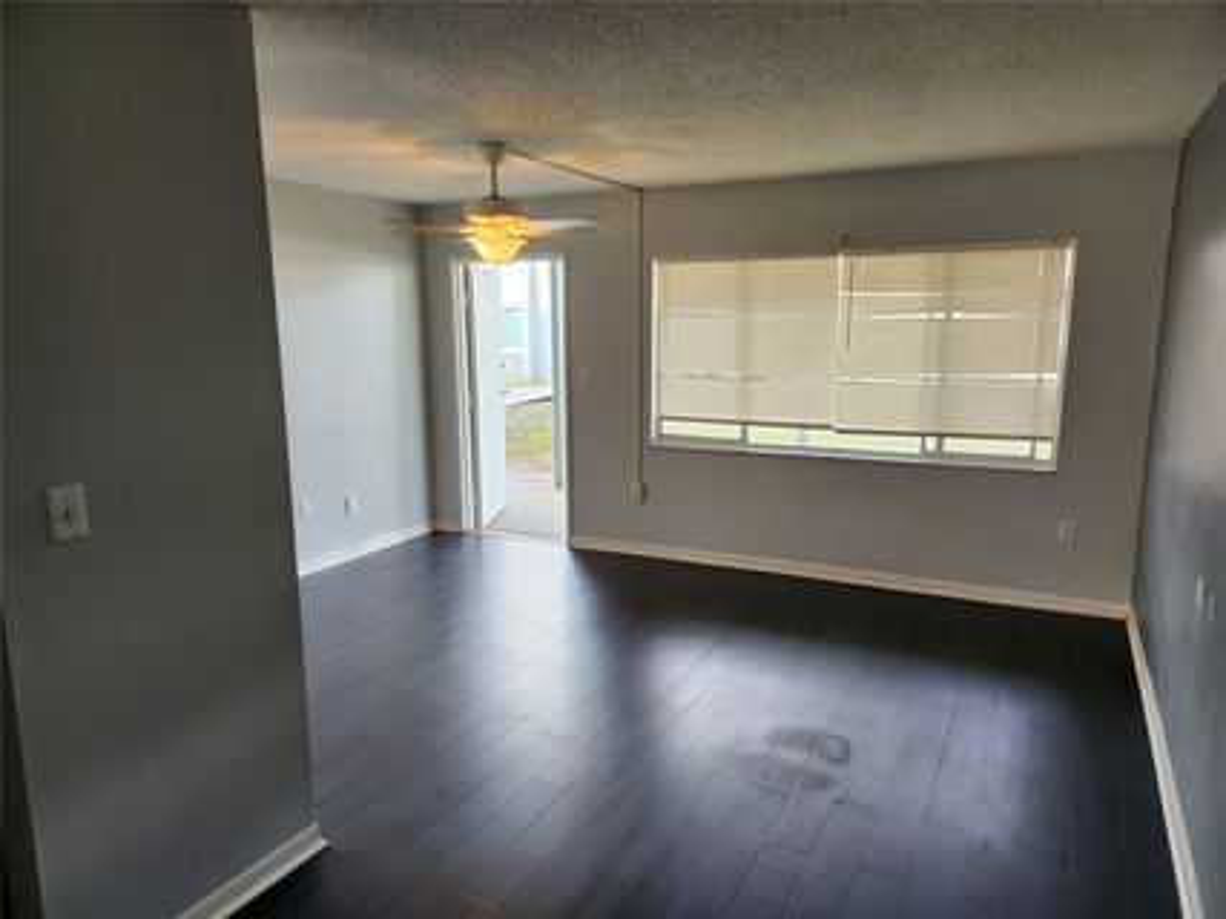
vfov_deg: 56.8
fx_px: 850
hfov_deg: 71.6
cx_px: 613
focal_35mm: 24
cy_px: 460
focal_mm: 5
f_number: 1.8
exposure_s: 1/120
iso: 160
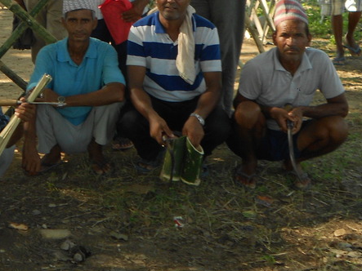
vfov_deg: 14.9
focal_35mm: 97
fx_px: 1014
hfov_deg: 19.7
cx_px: 2
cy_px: -27
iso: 80
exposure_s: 1/100
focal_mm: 7.7
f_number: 4.2
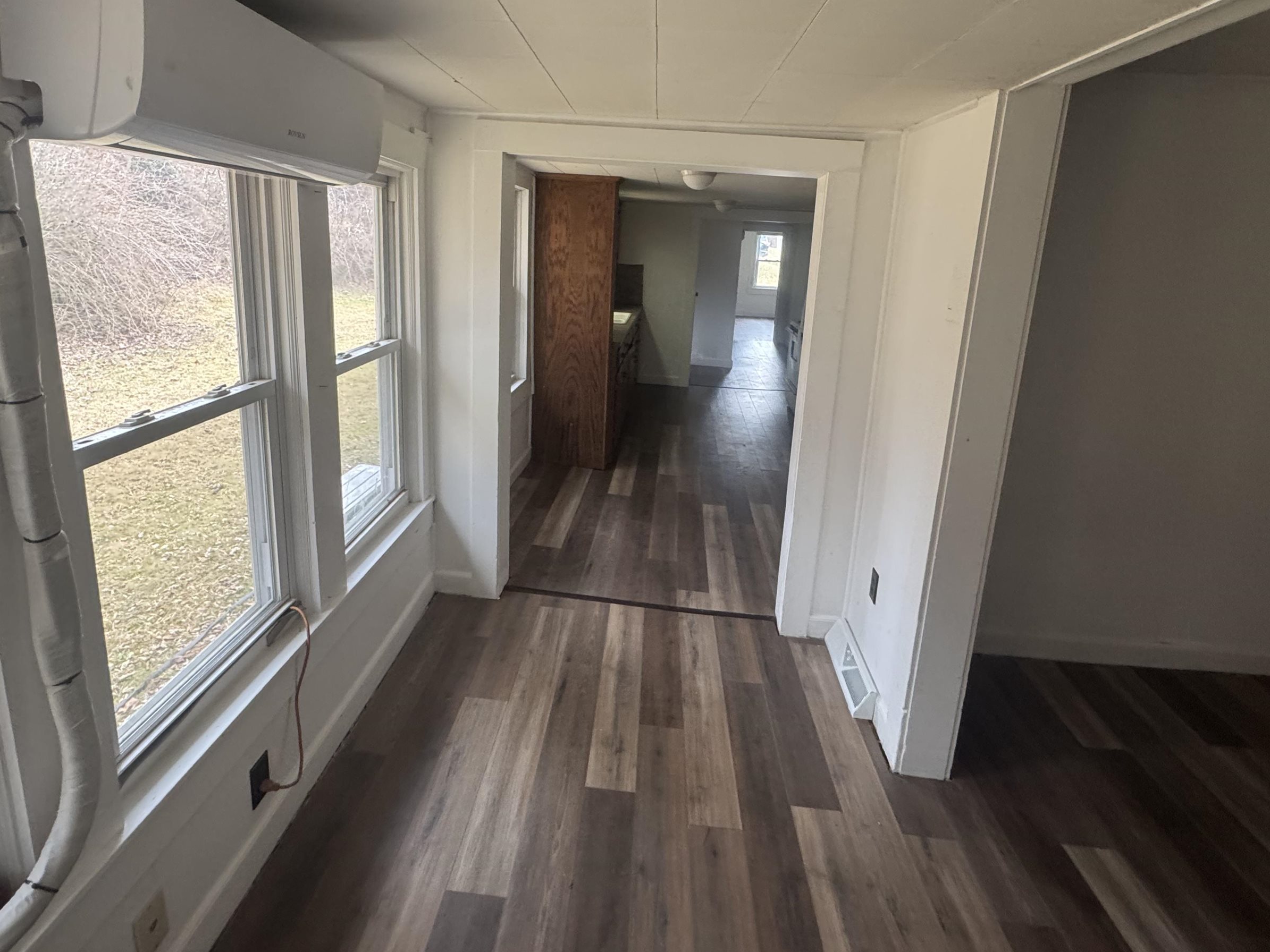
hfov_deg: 87.7
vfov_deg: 70.7
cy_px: 373
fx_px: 660
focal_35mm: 18
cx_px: 620
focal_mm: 2.22
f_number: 2.2
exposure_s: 1/76
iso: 320
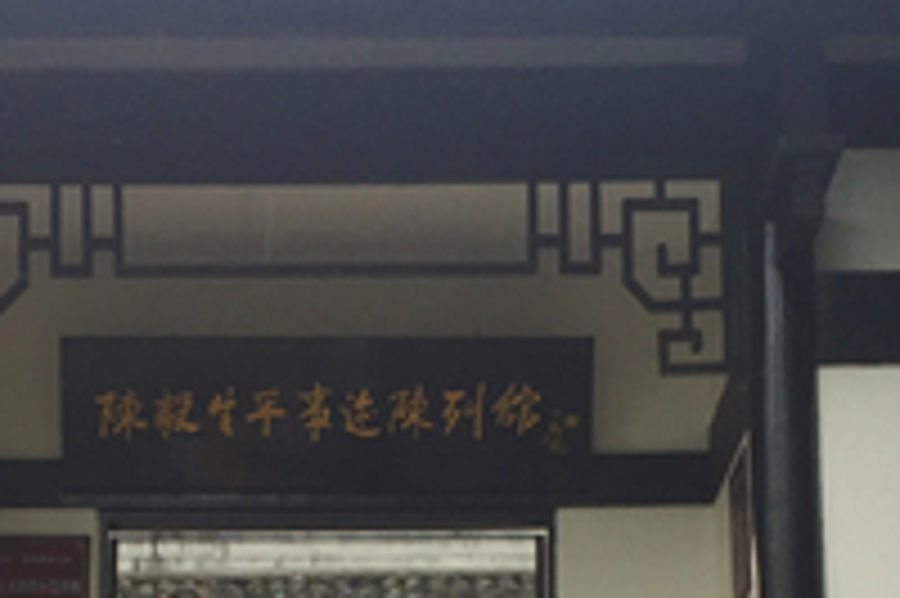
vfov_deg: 13.1
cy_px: 924
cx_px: 288
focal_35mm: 98
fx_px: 2448
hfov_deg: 20.7
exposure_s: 1/100
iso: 50
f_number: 2.2
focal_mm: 4.15
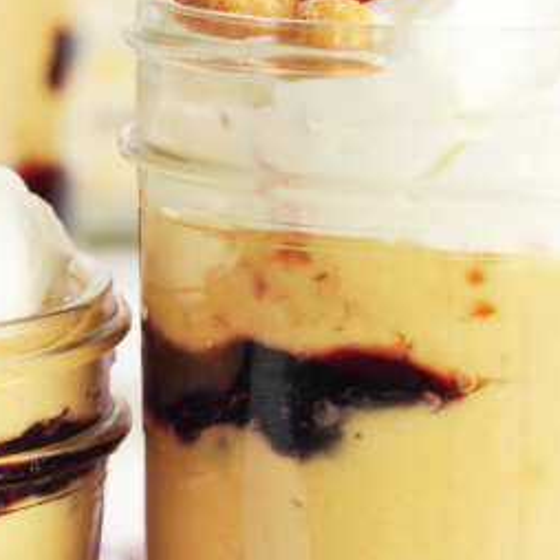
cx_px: -276
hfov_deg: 6.7
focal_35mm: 257
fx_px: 4704
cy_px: 269
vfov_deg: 6.8
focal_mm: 50
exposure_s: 1/80
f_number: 5
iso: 250
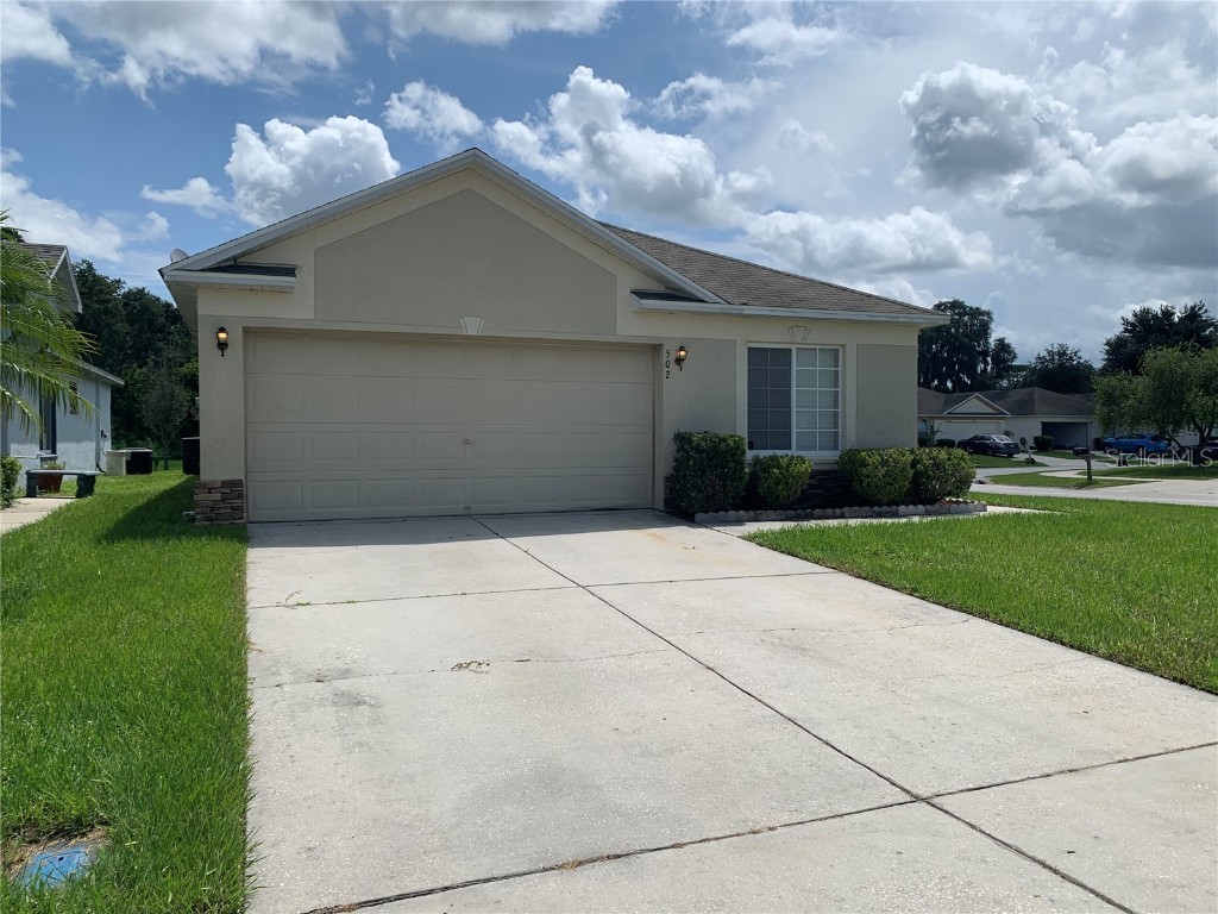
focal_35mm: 26
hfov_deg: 67.3
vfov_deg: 53.1
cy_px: 457
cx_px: 609
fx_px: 915
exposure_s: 1/5128
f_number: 1.8
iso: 25
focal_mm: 4.25
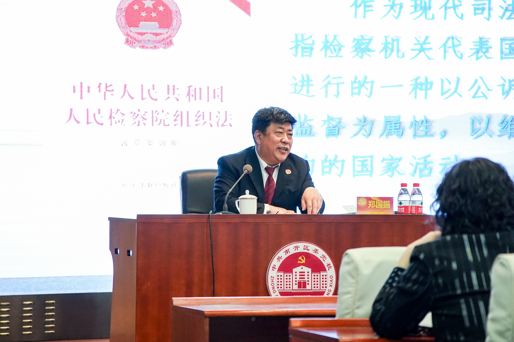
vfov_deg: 11.1
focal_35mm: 124
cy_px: 171
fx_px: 1770
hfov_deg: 16.5
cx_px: 257
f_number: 4
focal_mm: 83
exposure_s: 1/250
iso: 3200
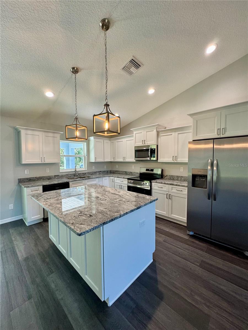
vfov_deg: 102.1
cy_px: 165
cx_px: 124
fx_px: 134
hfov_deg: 85.7
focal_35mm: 14
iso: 160
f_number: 2.2
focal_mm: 2.22
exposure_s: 1/120
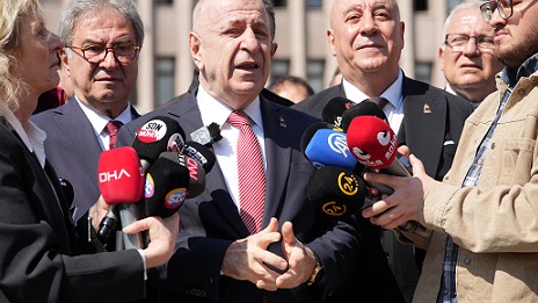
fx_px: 1583
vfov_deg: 10.9
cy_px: 123
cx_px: 270
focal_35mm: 111
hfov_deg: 19.3
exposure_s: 1/1600
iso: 100
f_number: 2.8
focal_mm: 70
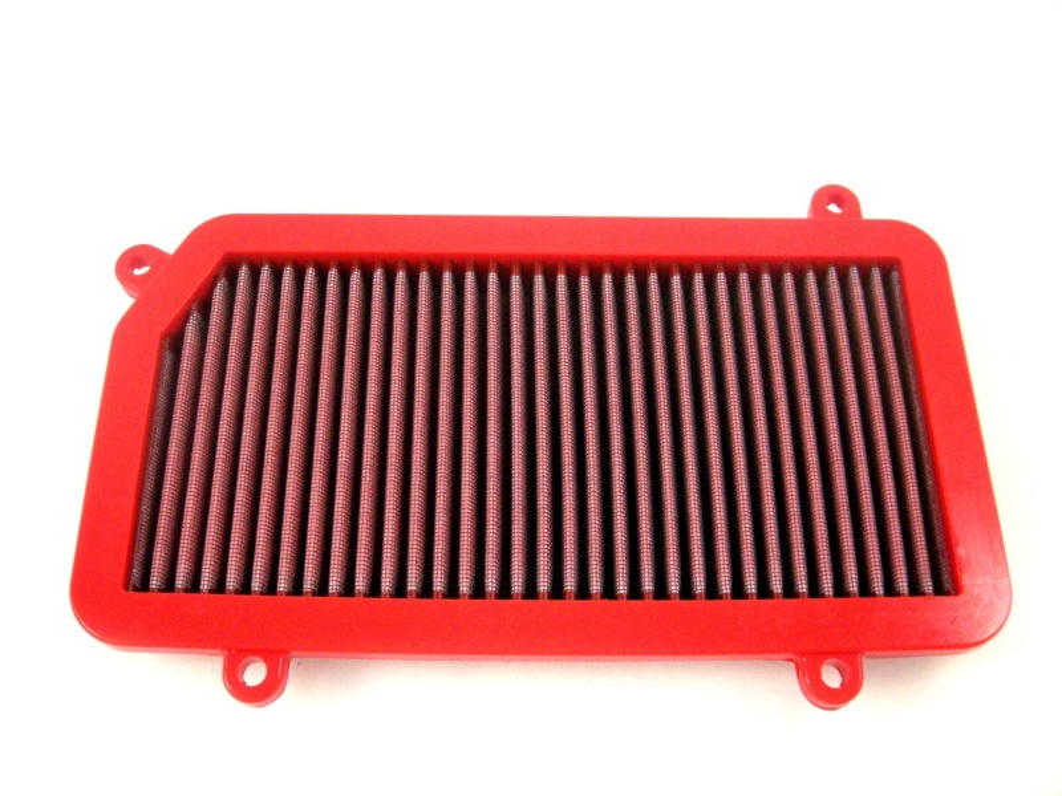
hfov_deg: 52.6
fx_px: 1074
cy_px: 398
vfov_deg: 40.7
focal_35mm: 35
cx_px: 531
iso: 328
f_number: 2.8
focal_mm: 5.7
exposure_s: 1/58.6
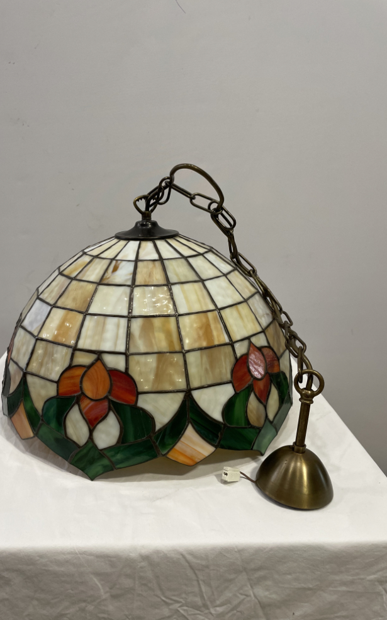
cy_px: 313
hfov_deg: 44.3
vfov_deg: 66.5
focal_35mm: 28
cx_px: 153
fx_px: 473
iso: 125
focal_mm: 4.2
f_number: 1.6
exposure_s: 1/100
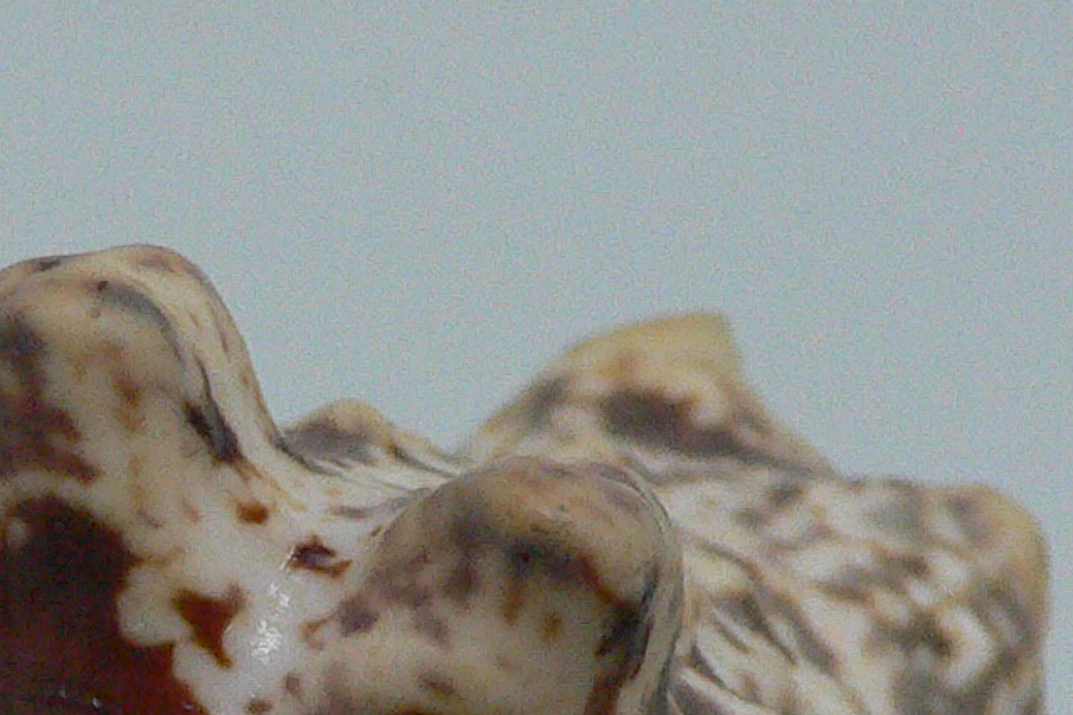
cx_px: 289
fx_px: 3427
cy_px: 932
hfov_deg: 17.7
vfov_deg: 11.6
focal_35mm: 115
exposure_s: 1/60
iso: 200
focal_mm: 4.6
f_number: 2.8
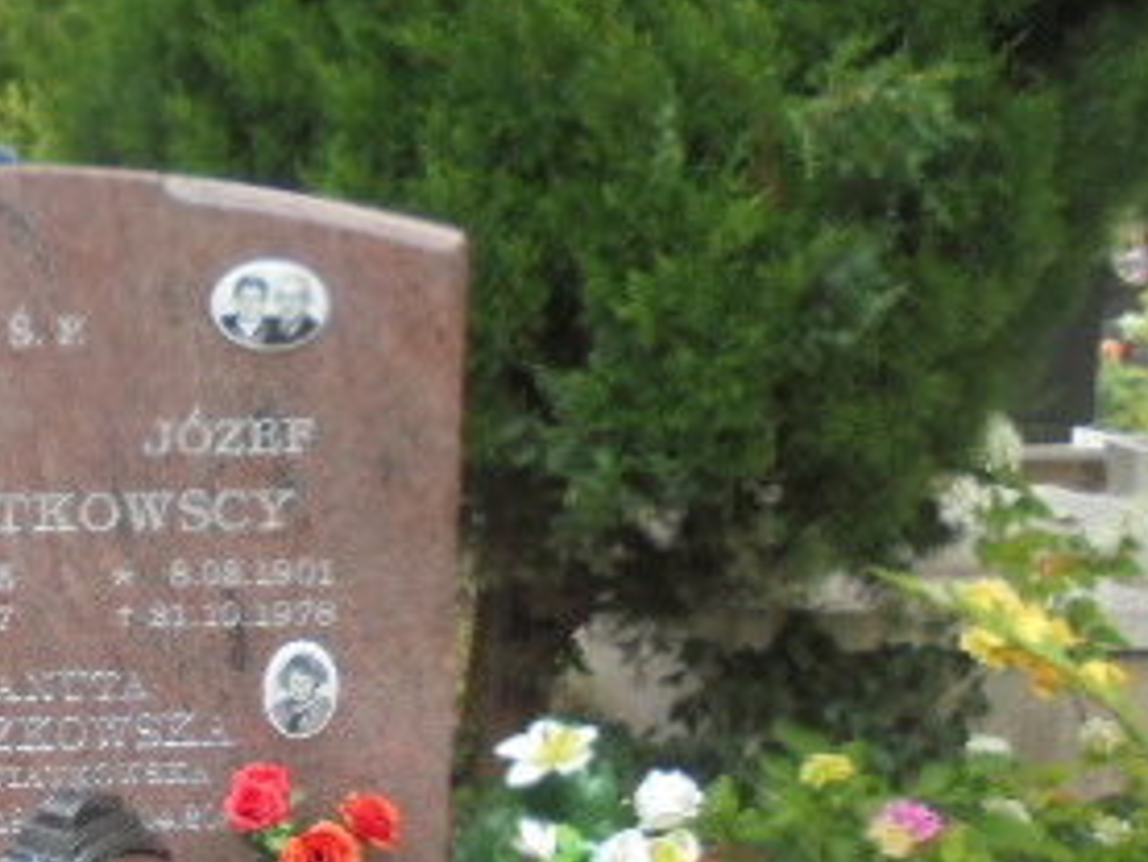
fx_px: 1991
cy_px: 642
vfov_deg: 24.2
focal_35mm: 60
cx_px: -8
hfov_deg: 29.9
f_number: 3.5
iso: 100
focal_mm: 4.6
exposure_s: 1/125
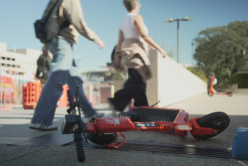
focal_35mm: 35
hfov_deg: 54.4
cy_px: 83
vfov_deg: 37.8
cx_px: 124
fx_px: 241
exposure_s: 1/50
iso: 250
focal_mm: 35
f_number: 2.8
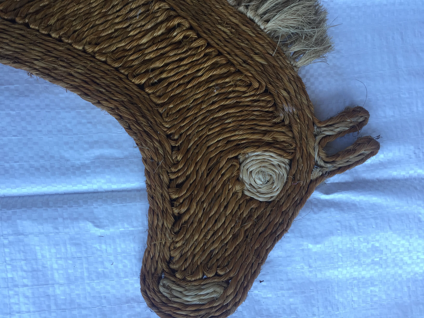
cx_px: 212
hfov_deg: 61.7
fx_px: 355
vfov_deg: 48.2
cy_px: 159
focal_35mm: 29
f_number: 2.2
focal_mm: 4.15
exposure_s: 1/50
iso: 32
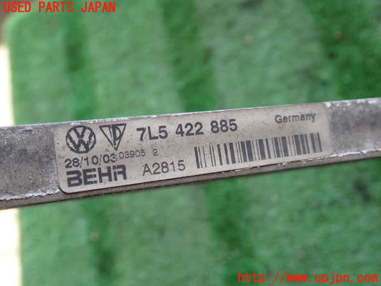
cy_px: 143
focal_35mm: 38
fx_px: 418
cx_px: 190
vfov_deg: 37.7
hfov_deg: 49.0
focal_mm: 6.83
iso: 100
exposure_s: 1/80
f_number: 2.7
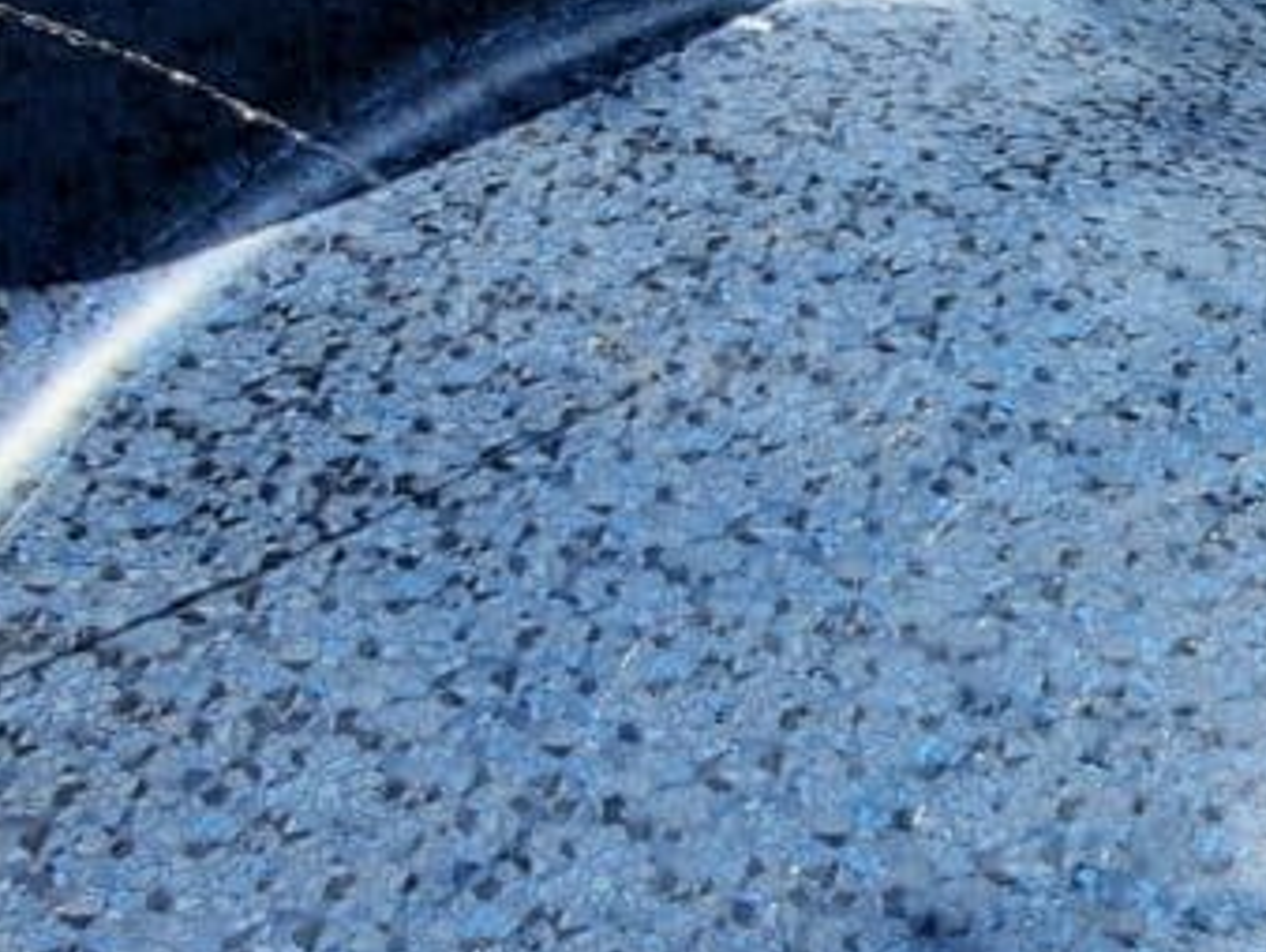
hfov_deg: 30.0
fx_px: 2159
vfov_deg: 24.8
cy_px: 457
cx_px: 1315
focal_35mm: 59
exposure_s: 1/1242
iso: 40
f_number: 2.2
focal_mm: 1.74
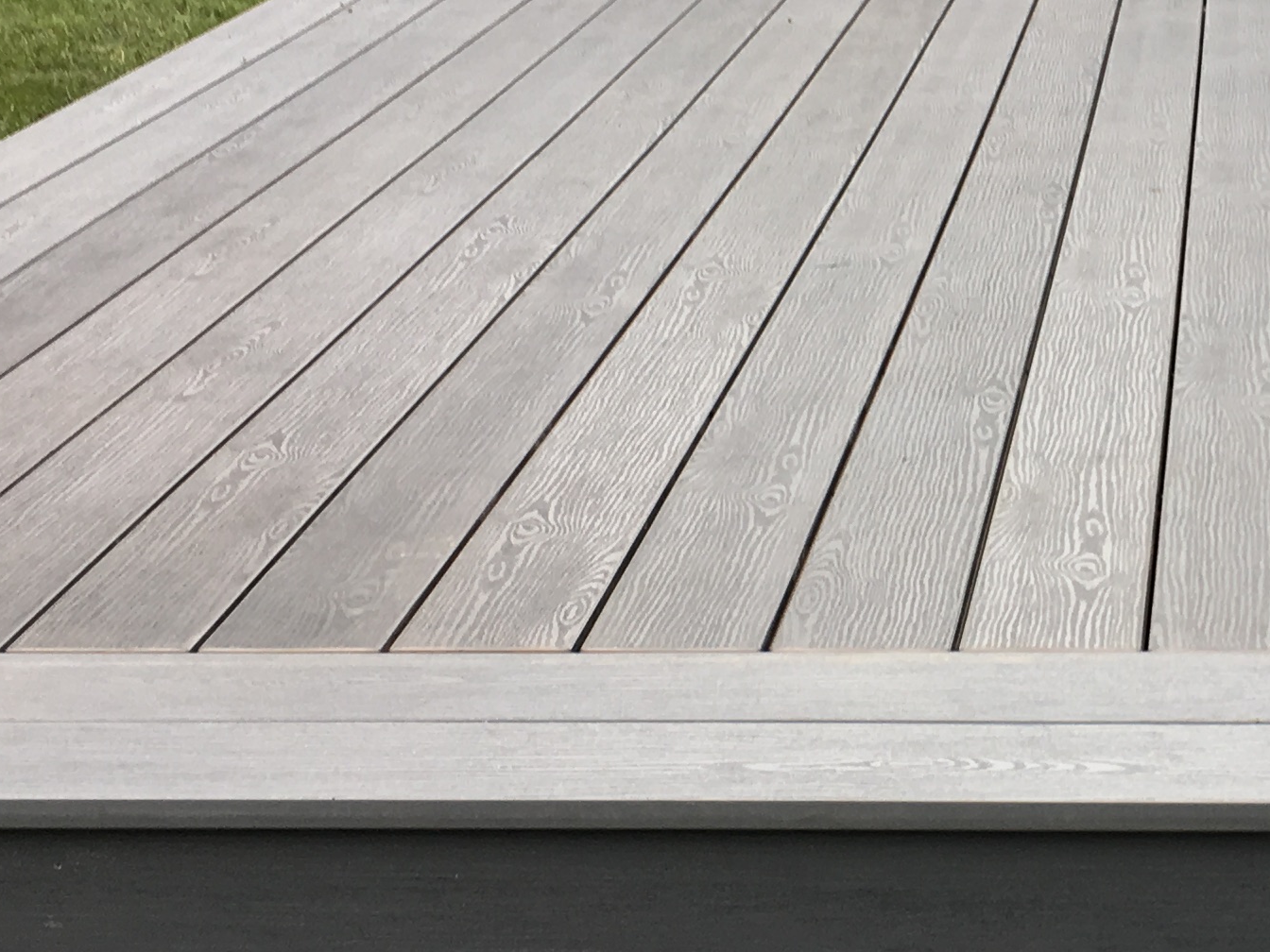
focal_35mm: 87
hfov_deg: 21.8
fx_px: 3192
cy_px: 385
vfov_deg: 17.0
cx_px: 1227
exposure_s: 1/128
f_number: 2.2
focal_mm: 4.15
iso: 25
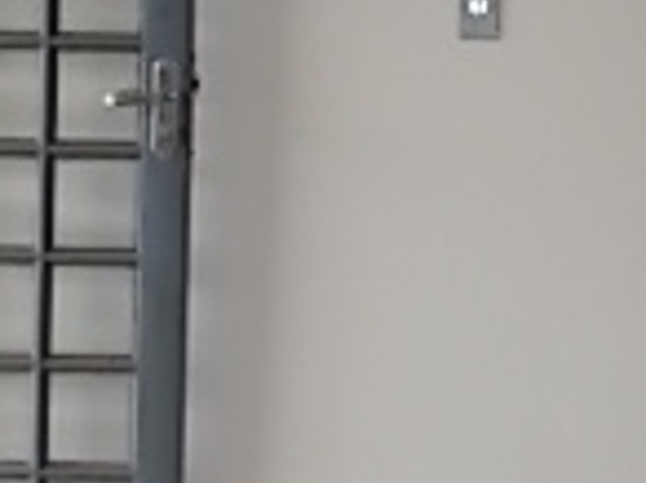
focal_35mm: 101
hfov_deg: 18.9
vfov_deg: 14.4
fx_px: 1882
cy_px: 0
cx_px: 650
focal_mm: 4
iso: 80
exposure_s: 1/40
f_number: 3.1
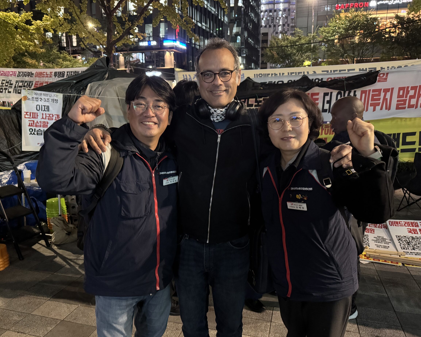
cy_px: 175
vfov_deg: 54.9
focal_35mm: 26
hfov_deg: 66.0
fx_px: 324
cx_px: 207
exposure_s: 1/30
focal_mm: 6.76
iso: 1250
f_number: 1.78
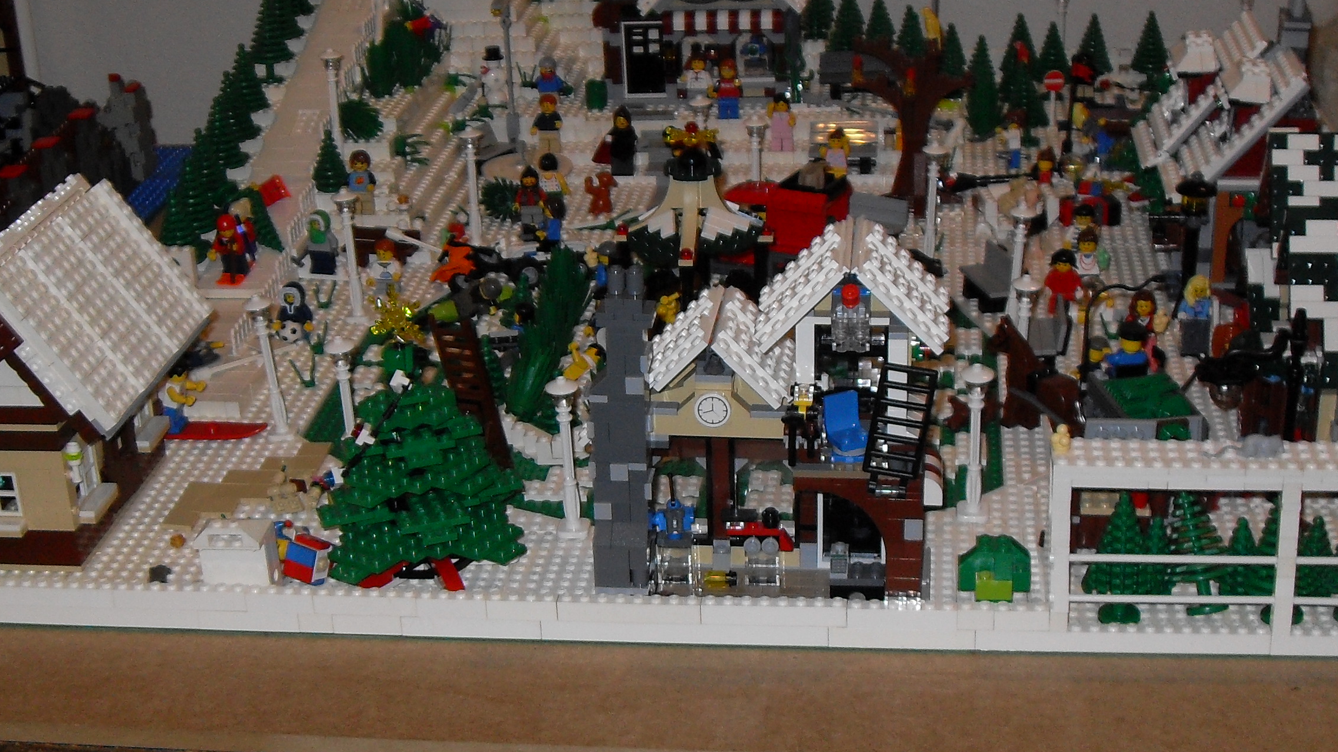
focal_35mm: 58
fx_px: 2058
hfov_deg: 36.0
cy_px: 407
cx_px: 727
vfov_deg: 20.7
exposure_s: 1/45
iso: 100
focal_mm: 6.3
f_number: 2.8
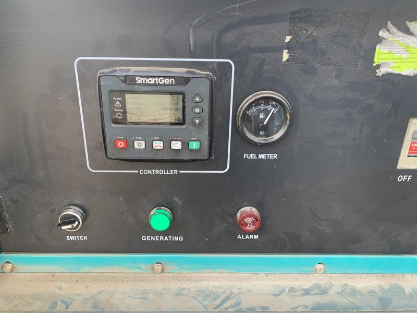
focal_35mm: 26
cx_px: 208
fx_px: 313
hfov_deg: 67.3
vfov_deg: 53.1
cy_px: 156
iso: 50
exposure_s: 1/121
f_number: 1.8
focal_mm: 4.25
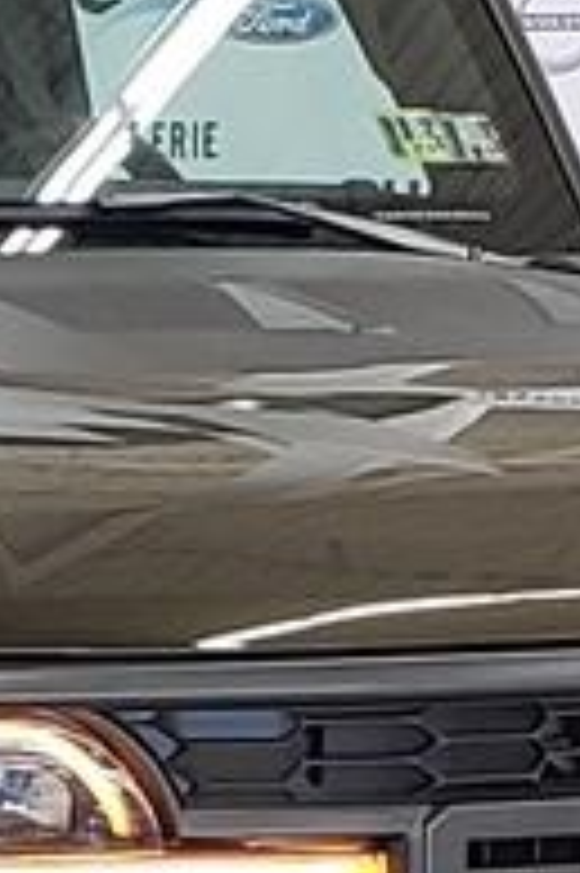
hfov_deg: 9.4
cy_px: 1125
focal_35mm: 143
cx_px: -198
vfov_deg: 13.8
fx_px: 3462
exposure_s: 1/60
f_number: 2.4
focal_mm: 4.3
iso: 160
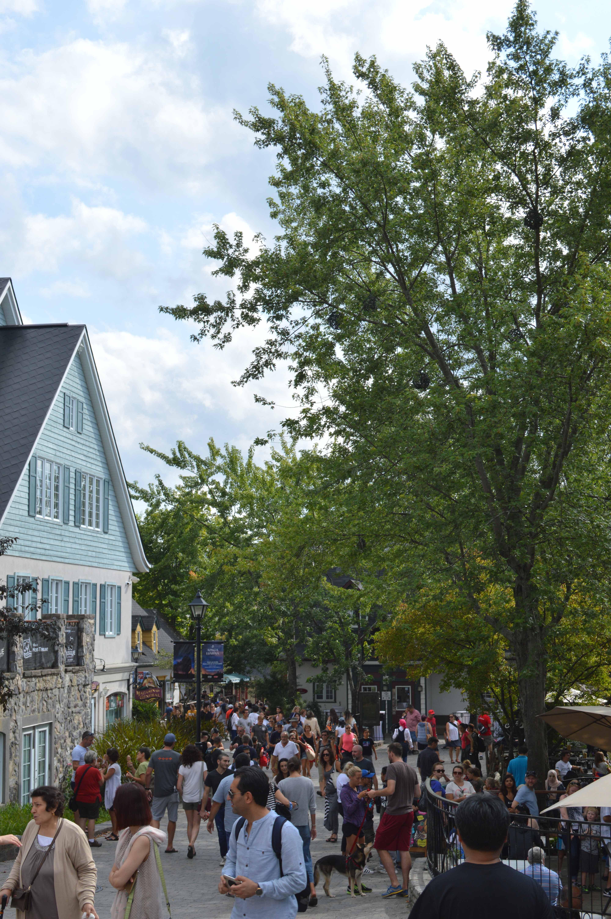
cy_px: 460
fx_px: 1339
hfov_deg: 25.7
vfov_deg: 37.9
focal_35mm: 52
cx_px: 306
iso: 100
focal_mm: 35
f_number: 7.1
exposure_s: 1/200
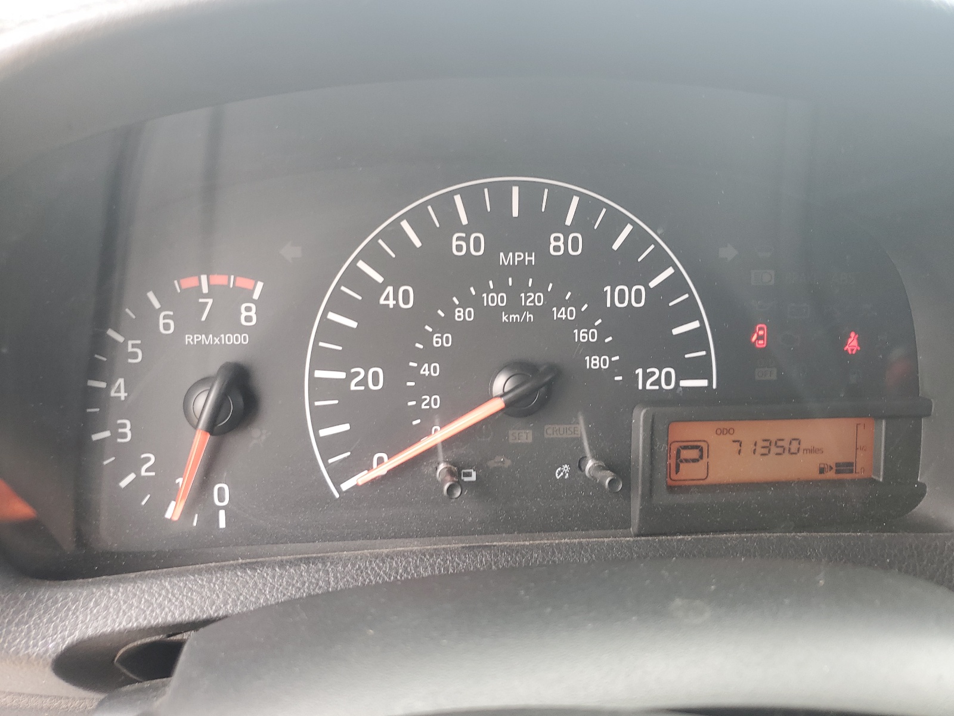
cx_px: 477
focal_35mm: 26
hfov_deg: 67.3
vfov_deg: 53.1
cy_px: 358
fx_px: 717
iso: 51
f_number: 1.5
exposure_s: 1/60.2
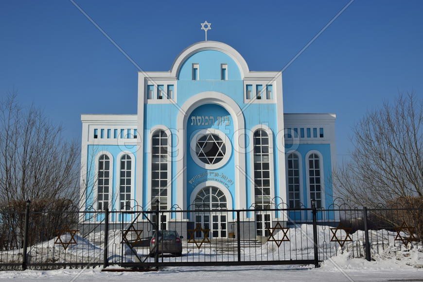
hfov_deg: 46.4
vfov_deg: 31.9
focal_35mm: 42
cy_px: 141
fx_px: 493
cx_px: 212
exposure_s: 1/400
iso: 100
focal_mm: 28
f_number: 10
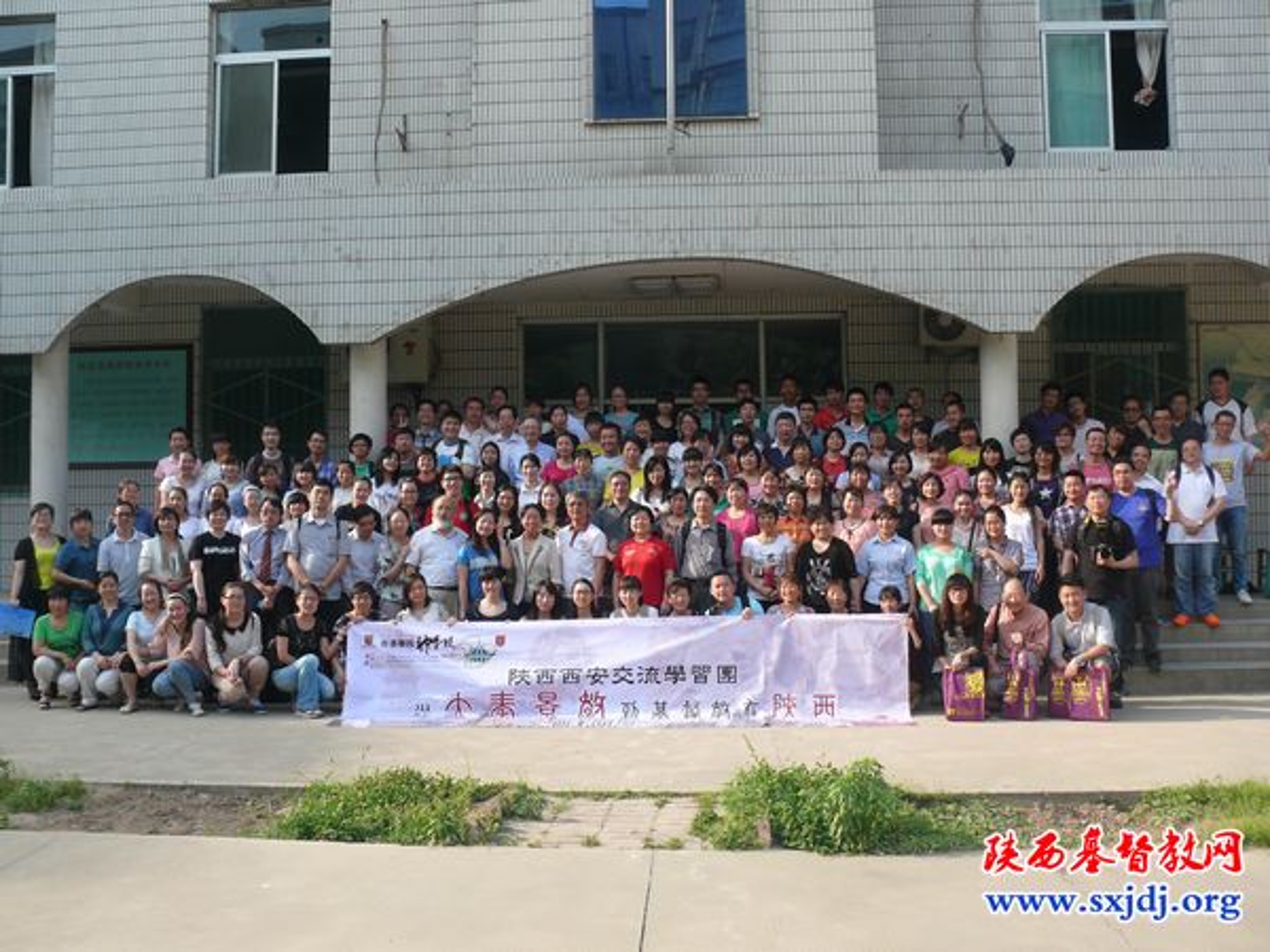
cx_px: 635
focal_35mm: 35
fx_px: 1284
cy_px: 476
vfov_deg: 40.7
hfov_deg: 52.6
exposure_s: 1/200
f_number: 4
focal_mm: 7.4
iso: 100
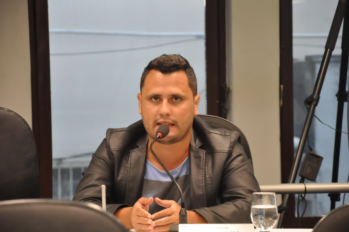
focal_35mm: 158
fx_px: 1525
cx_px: 174
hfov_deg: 13.1
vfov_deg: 8.7
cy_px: 116
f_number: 5.6
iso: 2000
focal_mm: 105
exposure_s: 1/80
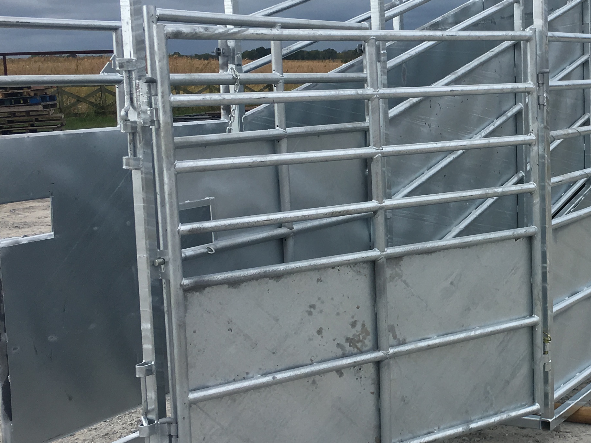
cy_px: 203
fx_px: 1093
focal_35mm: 64
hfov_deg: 29.1
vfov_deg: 22.9
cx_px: 526
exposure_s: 1/793
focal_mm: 4.15
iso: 25
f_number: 2.2
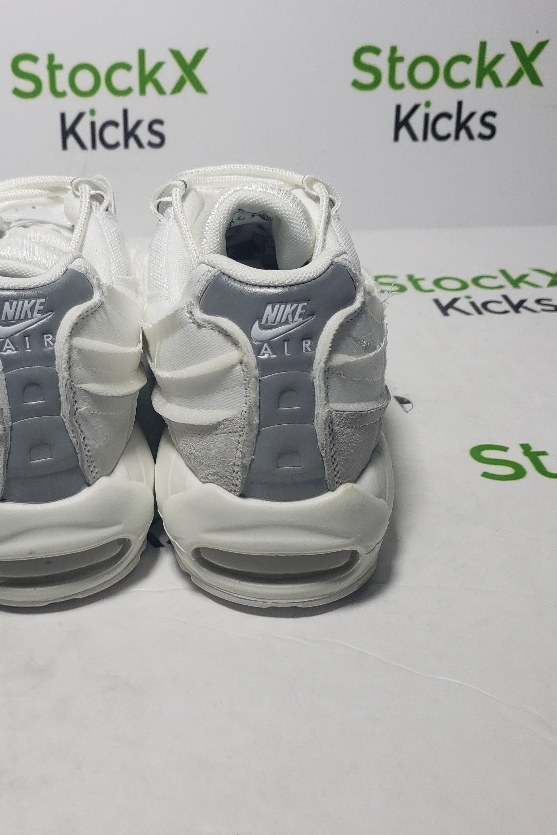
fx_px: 859
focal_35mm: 37
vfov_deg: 51.9
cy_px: 415
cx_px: 158
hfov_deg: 35.4
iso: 50
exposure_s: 1/528
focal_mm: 4.3
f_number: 1.5
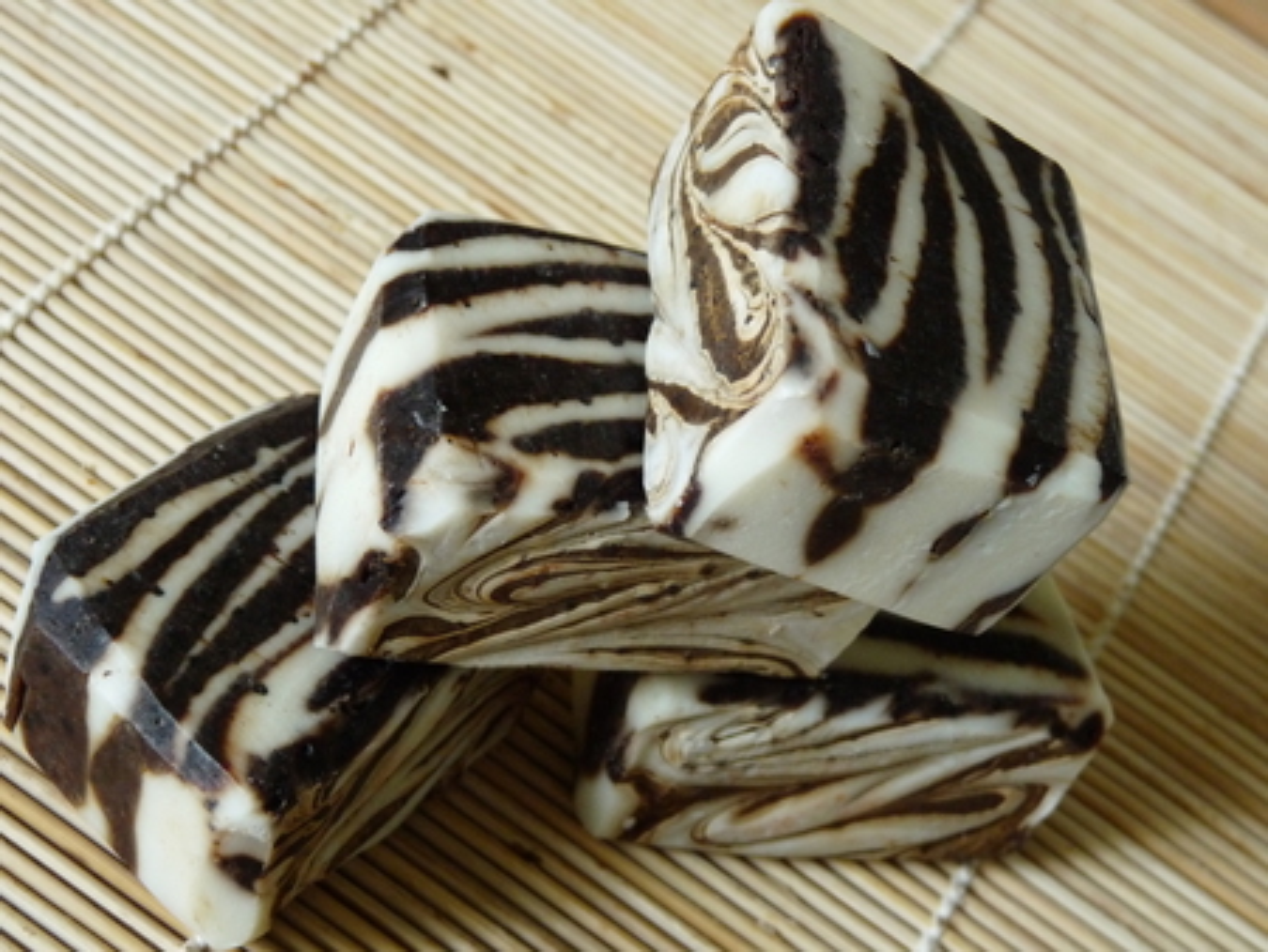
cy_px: 476
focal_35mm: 67
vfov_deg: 22.0
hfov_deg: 29.0
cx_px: 634
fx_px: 2456
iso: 400
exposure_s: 1/15
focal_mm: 11.9
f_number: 3.4
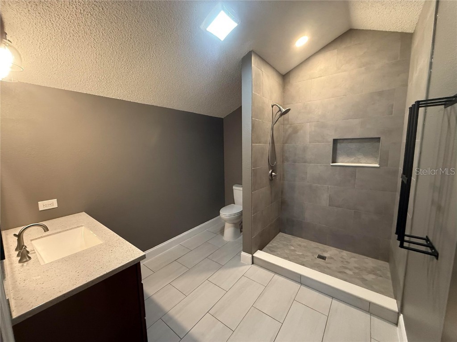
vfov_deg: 85.7
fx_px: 185
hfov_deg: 102.1
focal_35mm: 14
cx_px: 228
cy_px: 171
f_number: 2.2
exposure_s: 1/60
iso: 640
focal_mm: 2.22
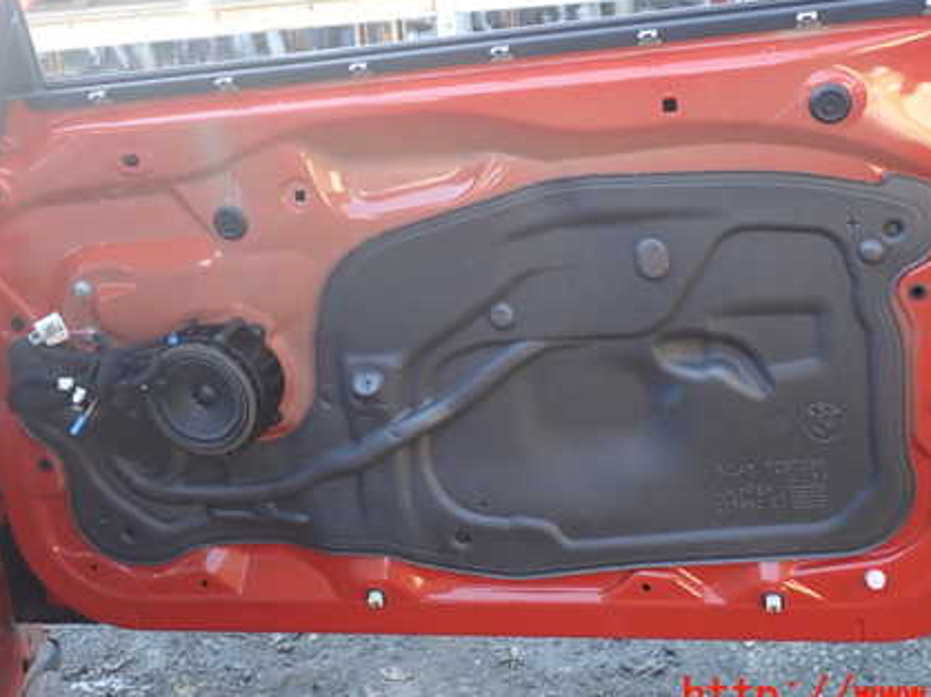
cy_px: 226
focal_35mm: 43
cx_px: 518
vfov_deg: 33.3
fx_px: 1156
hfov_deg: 43.8
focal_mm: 5.4
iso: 100
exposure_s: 1/60
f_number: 2.3
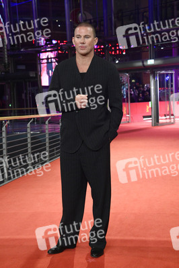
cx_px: 90
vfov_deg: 35.7
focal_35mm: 56
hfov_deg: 24.2
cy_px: 134
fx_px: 418
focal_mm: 56
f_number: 5.6
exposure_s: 1/250
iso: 4000
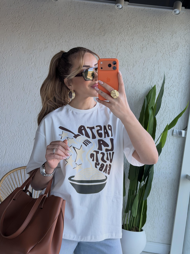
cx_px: 95
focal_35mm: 48
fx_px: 351
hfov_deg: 30.3
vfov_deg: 39.7
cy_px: 127
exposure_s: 1/121
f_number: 1.78
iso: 50
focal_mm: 6.76
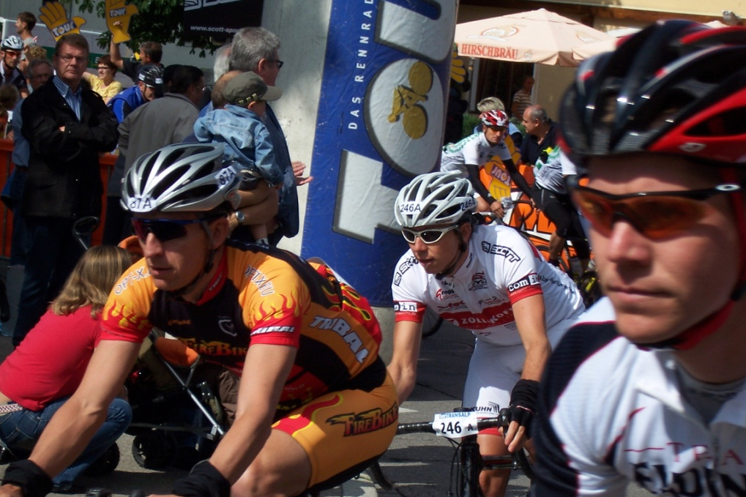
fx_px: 2859
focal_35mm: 138
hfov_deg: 14.9
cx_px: 374
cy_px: 261
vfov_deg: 9.9
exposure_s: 1/750
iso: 80
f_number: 6.7
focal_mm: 22
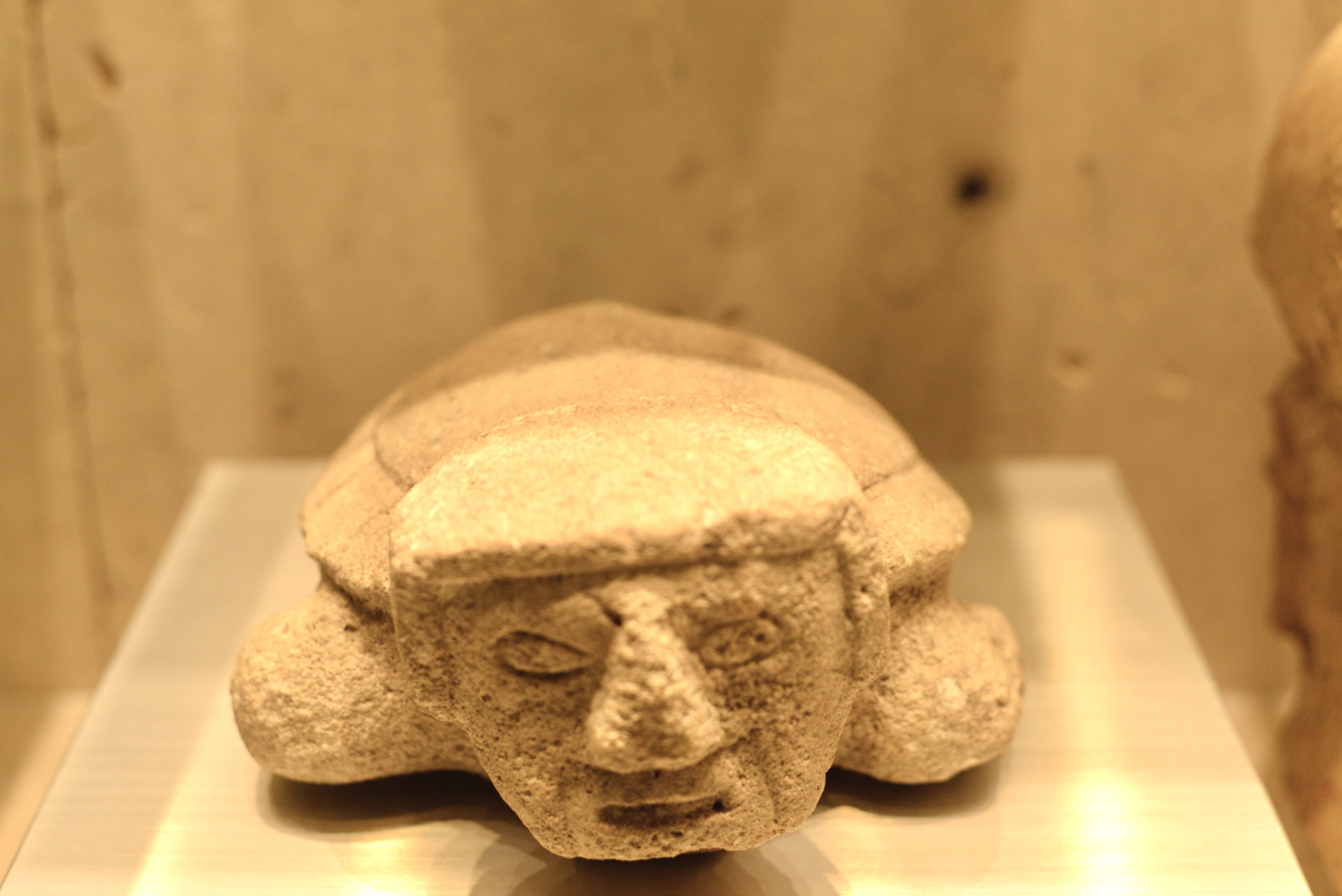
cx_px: 671
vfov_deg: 27.0
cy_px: 448
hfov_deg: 39.6
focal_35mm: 50
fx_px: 1865
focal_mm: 50
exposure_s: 1/200
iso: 1600
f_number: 1.8
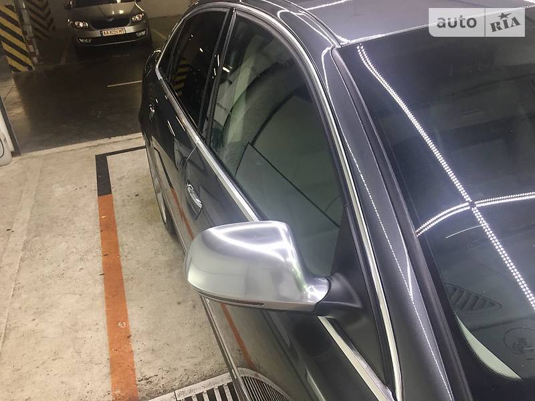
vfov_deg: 48.2
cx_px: 268
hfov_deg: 61.7
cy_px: 200
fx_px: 448
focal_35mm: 29
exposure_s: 1/17
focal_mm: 4.2
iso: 50
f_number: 2.2
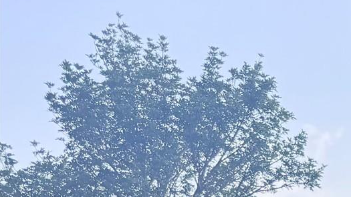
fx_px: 949
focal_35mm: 102
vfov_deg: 10.1
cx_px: 683
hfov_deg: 16.5
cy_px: 491
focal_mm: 6.76
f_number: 1.78
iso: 100
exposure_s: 1/3021
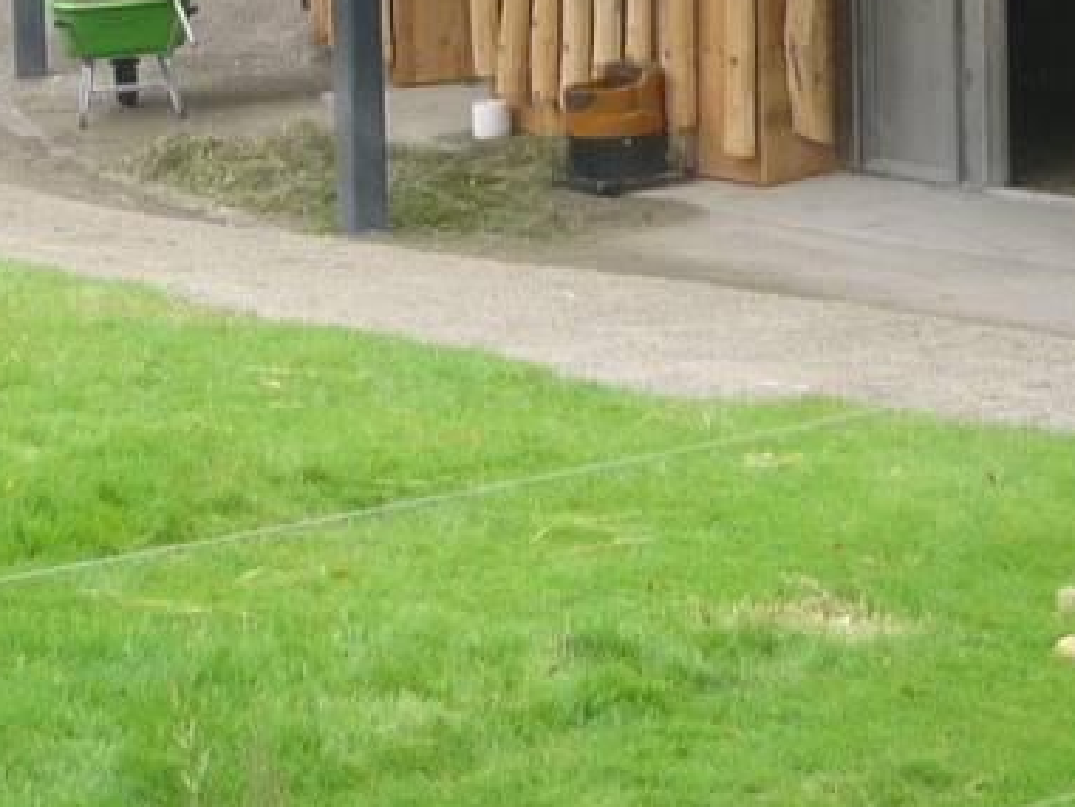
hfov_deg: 14.2
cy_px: -294
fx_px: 4317
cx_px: 393
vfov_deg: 10.4
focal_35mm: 139
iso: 100
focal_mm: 5.5
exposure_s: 1/80
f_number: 2.8
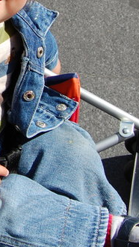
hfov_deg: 12.1
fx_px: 606
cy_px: 33
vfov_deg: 22.5
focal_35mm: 93
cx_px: -103
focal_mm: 19
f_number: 9
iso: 200
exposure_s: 1/320
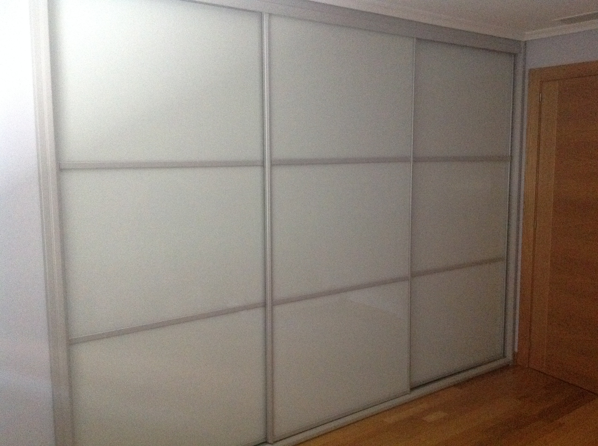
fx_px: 604
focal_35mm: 35
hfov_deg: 52.7
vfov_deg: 40.6
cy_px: 223
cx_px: 299
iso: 800
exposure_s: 1/15
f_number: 2.4
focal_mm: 4.28
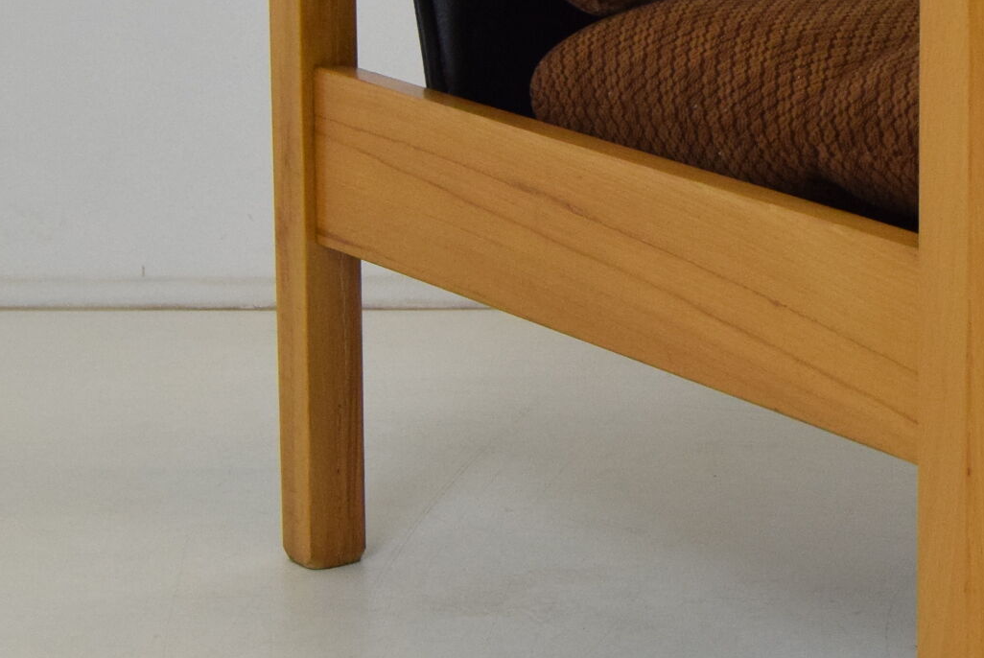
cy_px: 68
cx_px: 1120
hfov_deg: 14.3
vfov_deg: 9.8
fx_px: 3830
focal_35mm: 140
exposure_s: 1/250
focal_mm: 32
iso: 1600
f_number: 8
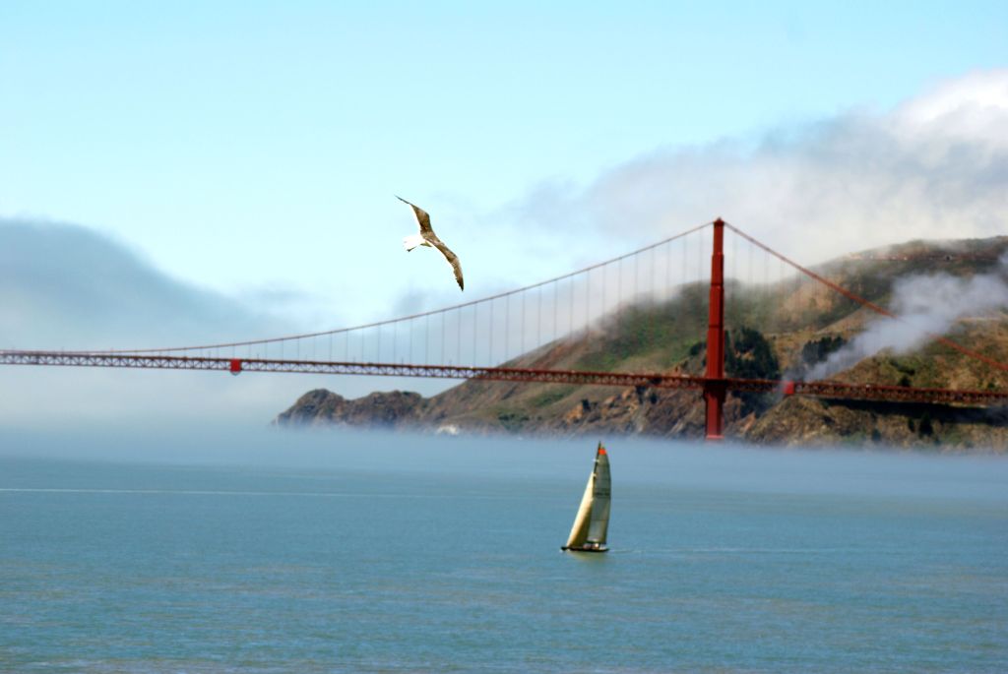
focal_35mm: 188
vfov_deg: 7.3
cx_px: 504
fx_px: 5255
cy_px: 337
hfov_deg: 11.0
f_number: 5.6
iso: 100
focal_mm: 125
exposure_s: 1/500
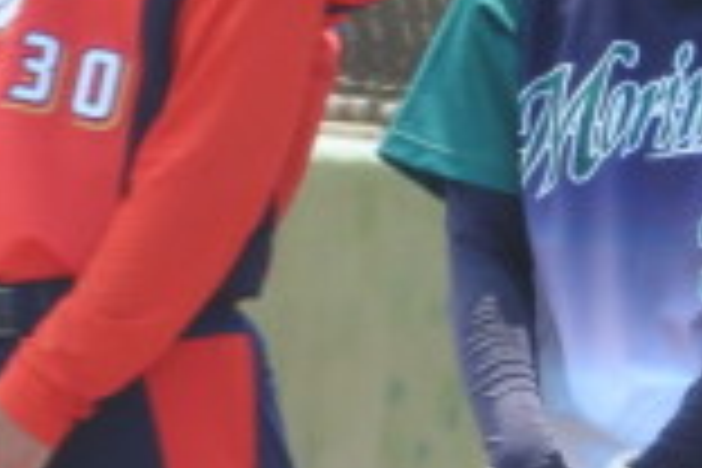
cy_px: 148
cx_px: -18
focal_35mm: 1201
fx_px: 23418
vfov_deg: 1.1
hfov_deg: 1.7
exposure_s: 1/200
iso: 100
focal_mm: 53.7
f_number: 5.5
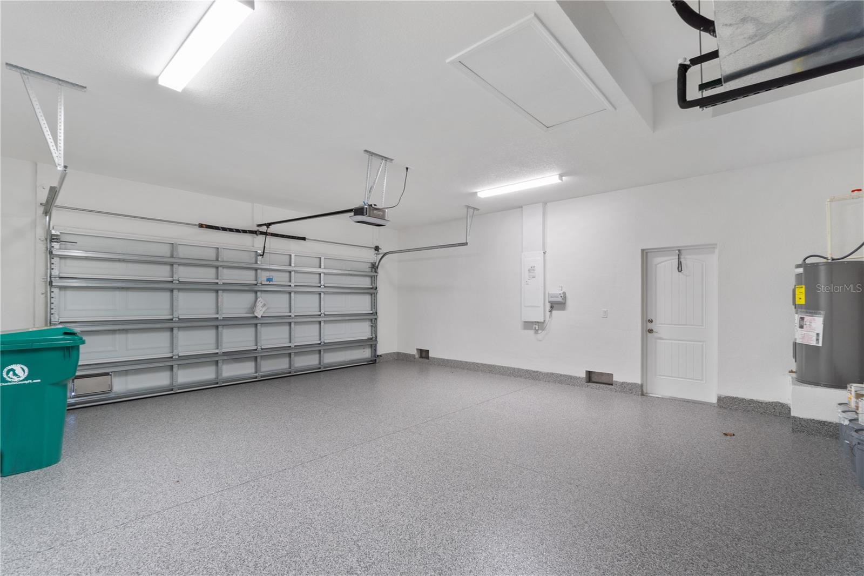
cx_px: 432
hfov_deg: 100.4
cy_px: 288
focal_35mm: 15
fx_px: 360
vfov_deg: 77.3
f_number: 8
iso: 100
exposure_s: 1/2
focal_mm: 10
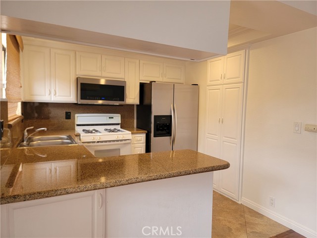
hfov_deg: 71.6
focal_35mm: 24
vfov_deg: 56.8
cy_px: 119
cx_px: 158
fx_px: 220
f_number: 1.8
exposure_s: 1/120
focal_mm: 6.7
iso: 200
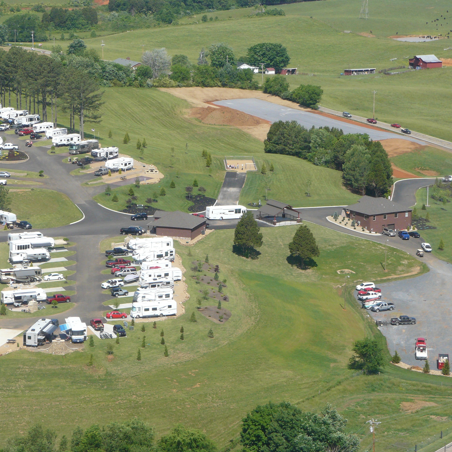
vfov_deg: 14.4
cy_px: 226
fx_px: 1788
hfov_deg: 14.4
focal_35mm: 121
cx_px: 224
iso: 100
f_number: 5.6
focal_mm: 16.9
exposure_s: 1/400
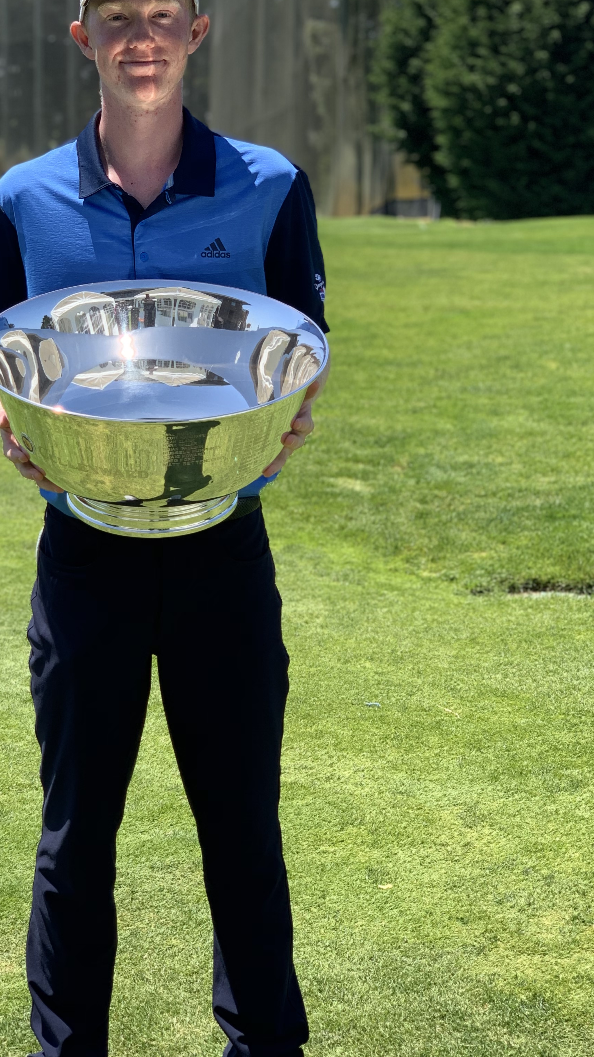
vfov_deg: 28.2
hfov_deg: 16.0
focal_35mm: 75
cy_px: 423
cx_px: 172
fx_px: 2100
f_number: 2.4
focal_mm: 6
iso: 16
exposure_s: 1/675
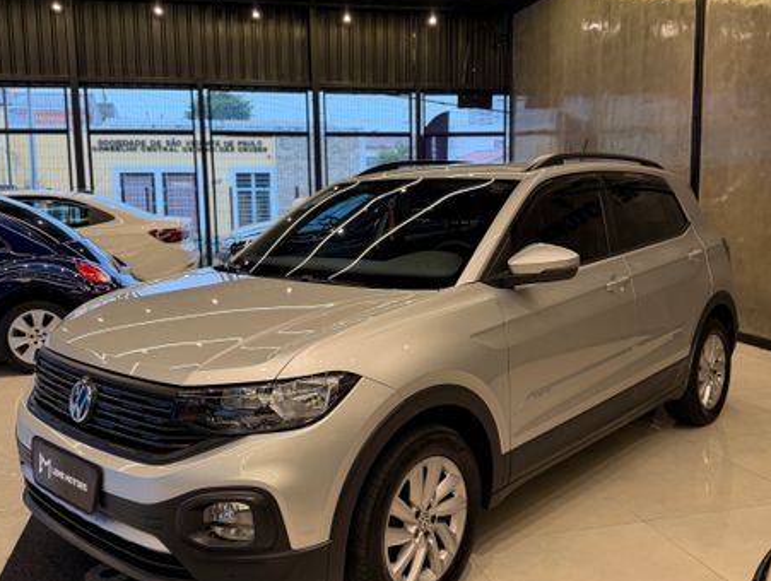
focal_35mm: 25
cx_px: 380
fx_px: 558
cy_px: 280
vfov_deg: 55.0
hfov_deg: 69.3
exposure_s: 1/60
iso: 125
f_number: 1.78
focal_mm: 6.76
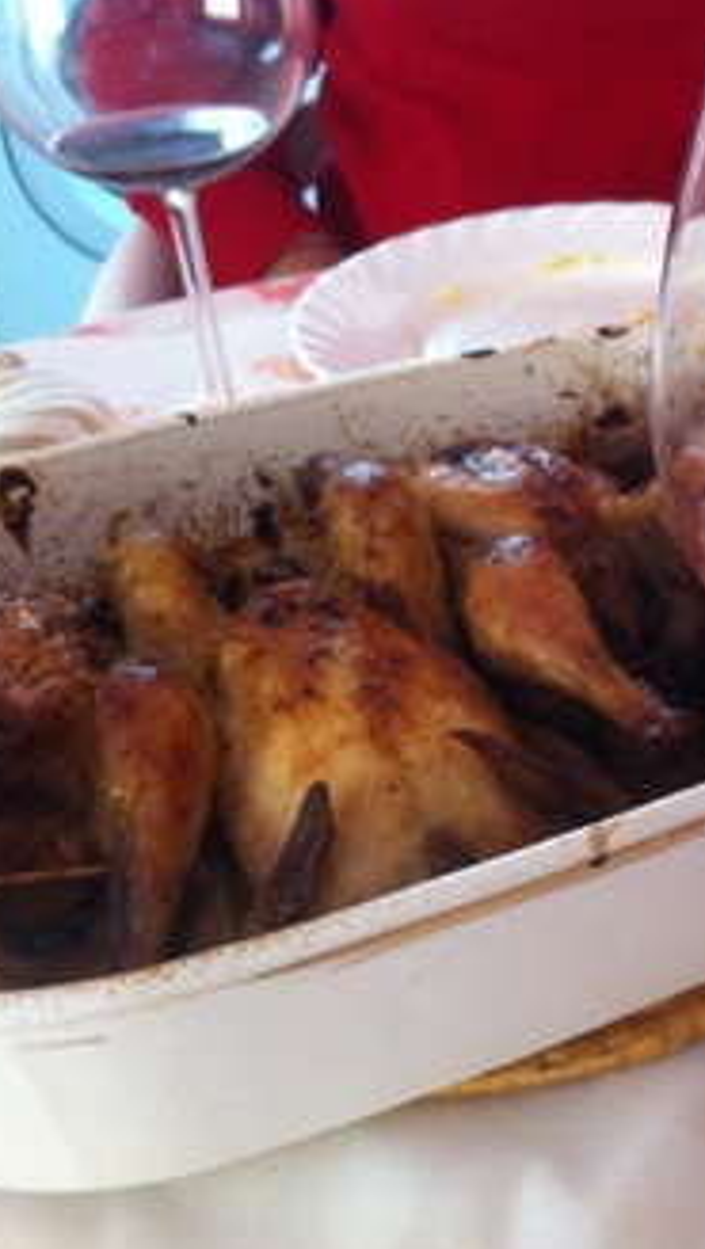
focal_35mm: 52
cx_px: 827
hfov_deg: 21.6
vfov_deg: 39.8
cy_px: 626
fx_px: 1725
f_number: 2.8
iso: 200
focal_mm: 3.85
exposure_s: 1/15
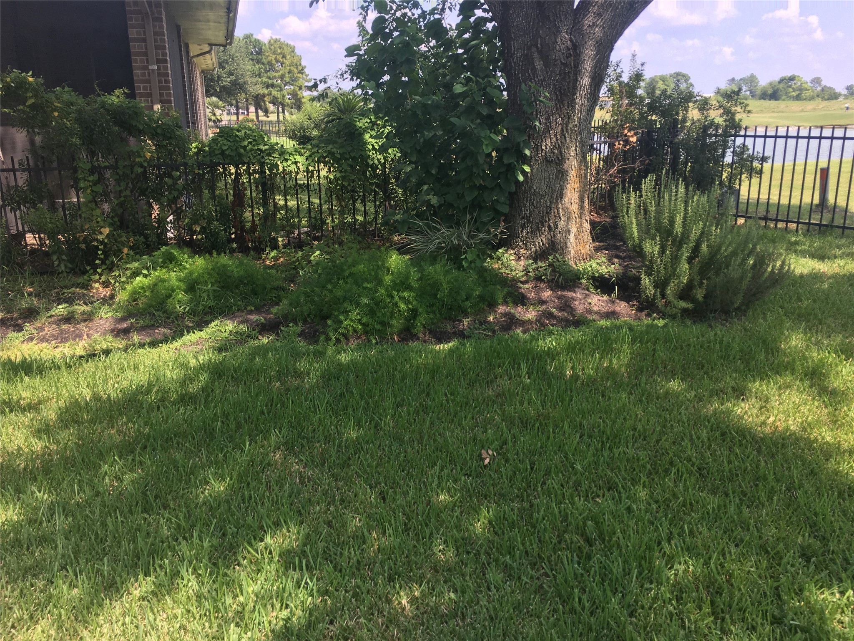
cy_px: 320
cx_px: 427
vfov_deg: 48.2
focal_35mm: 29
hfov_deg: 61.7
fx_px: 715
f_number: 2.2
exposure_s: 1/487
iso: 25
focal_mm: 4.15
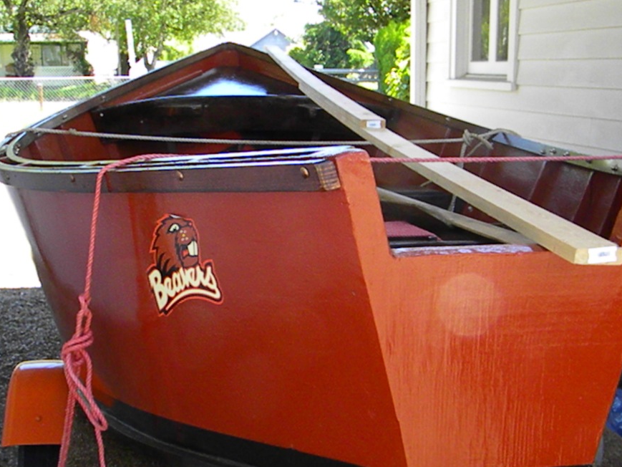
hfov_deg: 36.1
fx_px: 952
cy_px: 241
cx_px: 341
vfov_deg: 27.5
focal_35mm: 53
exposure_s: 1/588
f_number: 3.7
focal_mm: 6.4
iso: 720
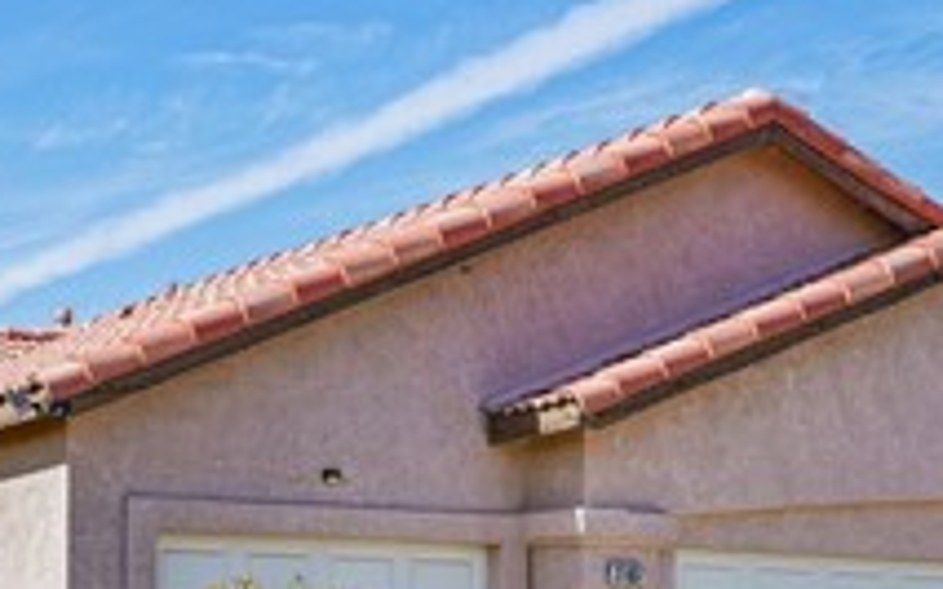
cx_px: 4
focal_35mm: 107
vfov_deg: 12.1
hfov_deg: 18.9
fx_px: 2749
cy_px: 554
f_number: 8
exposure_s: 1/320
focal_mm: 35
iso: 100
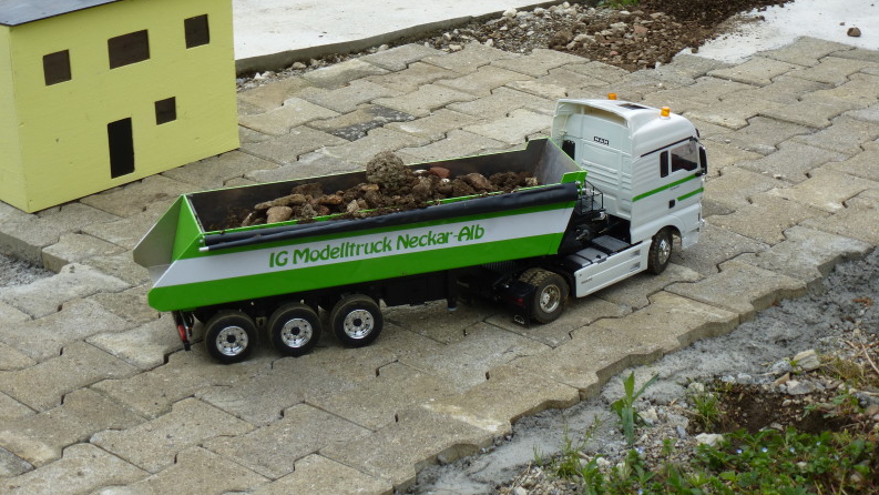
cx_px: 442
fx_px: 1818
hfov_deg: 27.2
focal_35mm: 78
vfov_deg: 15.5
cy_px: 194
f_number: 4.7
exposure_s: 1/200
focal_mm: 12.7
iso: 100
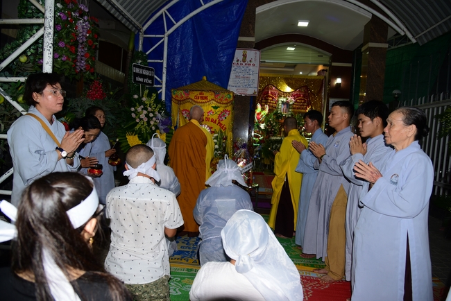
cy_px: 150
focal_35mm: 24
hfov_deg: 73.7
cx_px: 226
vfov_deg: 53.2
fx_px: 301
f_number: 4
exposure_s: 1/60
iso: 320
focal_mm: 24
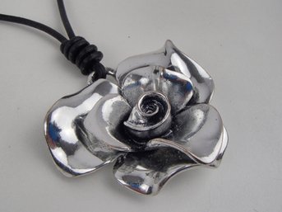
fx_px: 301
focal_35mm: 37
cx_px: 141
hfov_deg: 50.2
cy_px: 106
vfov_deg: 38.6
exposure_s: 1/160
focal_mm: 6.64
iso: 125
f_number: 4.7
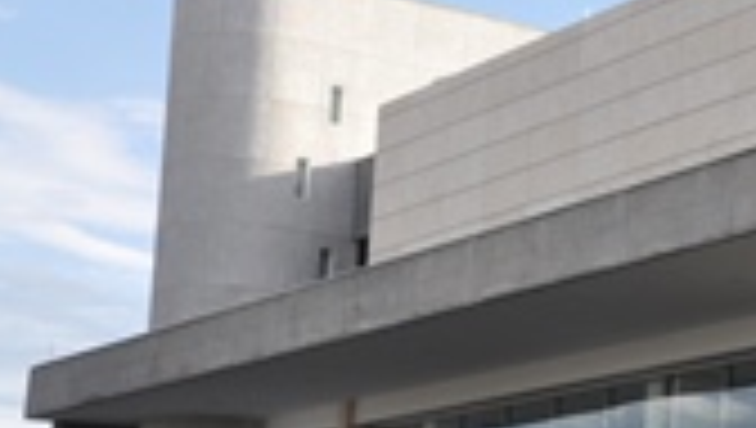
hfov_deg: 17.2
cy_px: 342
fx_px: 2348
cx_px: 990
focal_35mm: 117
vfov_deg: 10.4
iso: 500
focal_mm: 28
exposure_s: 1/200
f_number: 13
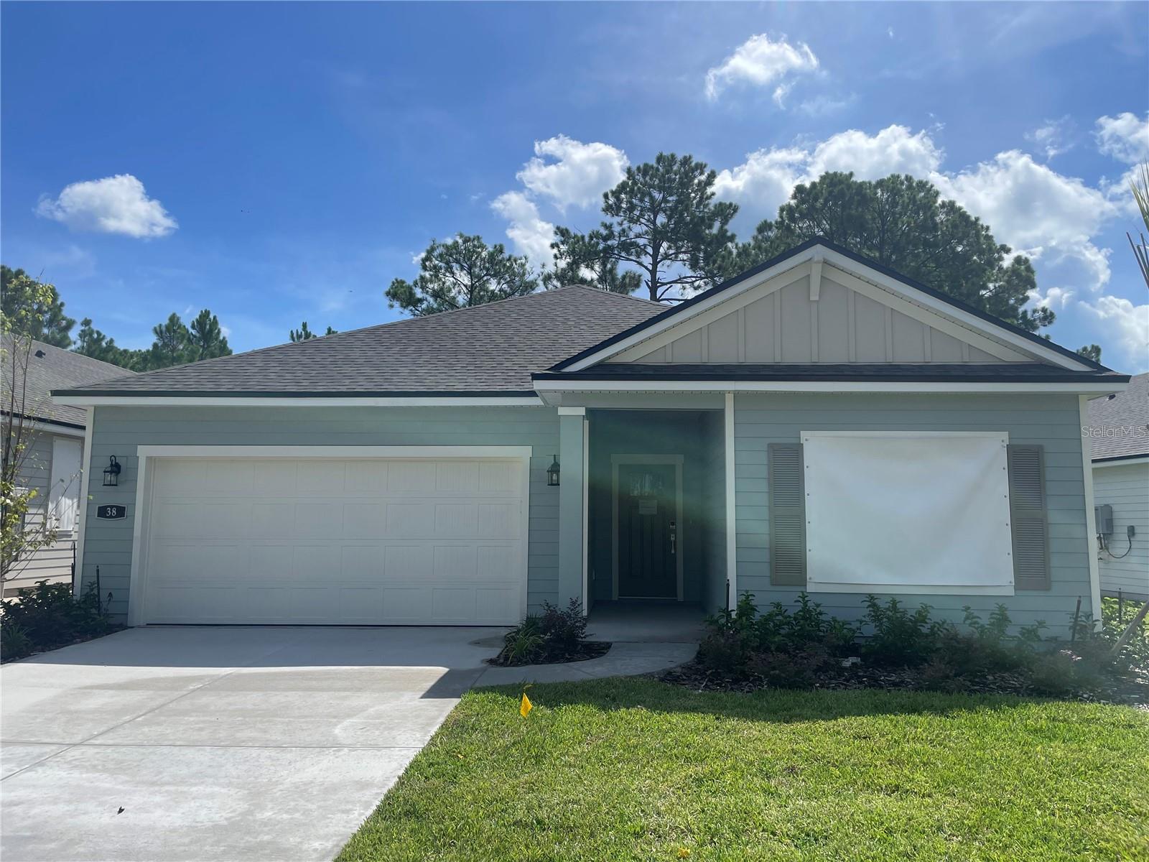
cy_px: 431
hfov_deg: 67.3
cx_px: 574
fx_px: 863
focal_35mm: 26
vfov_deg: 53.1
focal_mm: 4.2
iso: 32
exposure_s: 1/5814
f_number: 1.6
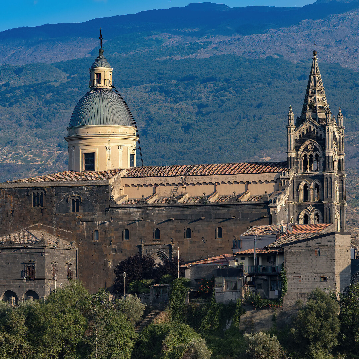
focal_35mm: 186
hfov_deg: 9.4
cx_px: 168
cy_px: 179
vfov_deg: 9.4
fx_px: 2182
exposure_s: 1/250
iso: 200
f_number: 8
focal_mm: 200
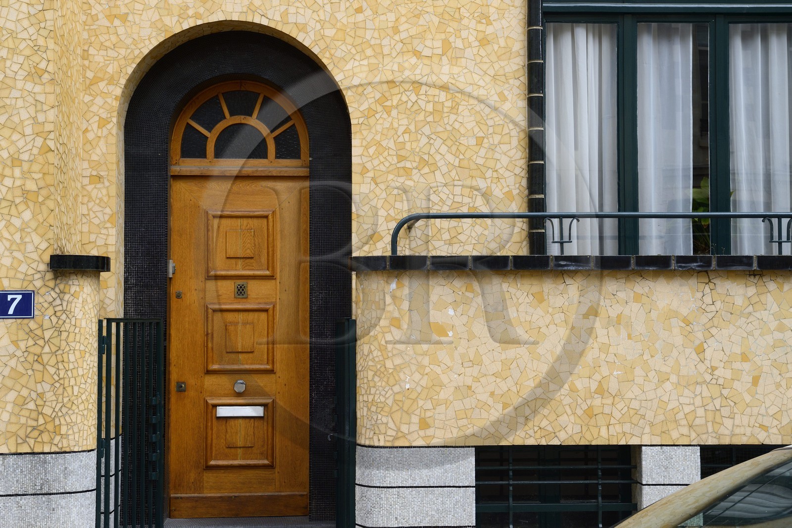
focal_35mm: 52
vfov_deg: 26.0
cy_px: 264
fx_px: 1144
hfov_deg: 38.2
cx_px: 396
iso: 200
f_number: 8
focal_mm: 52
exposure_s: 1/250
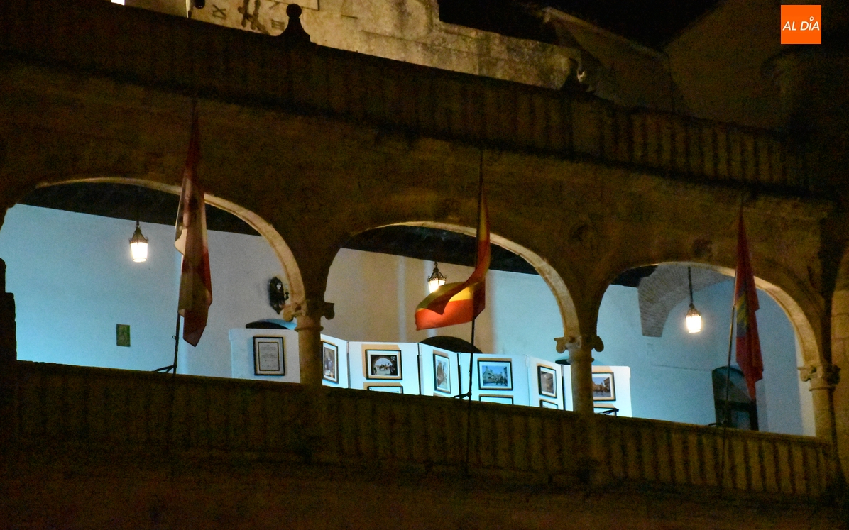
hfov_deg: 16.0
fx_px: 3019
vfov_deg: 10.0
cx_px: 424
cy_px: 261
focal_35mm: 131
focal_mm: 85
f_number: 5.3
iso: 25600
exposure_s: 1/400
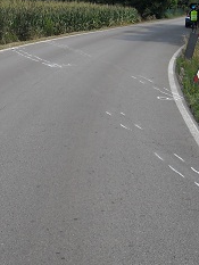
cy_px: 93
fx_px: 689
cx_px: 67
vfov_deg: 21.7
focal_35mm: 90
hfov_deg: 16.4
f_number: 5.6
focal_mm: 5.7
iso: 64
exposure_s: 1/353
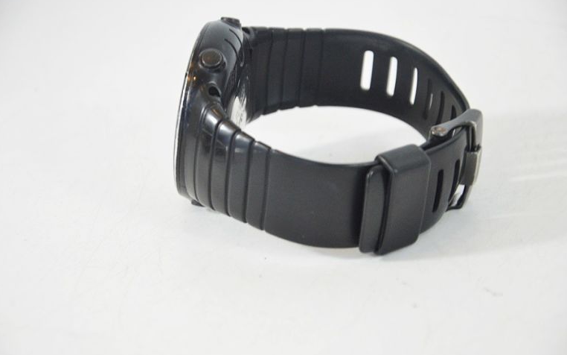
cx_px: 283
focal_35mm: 162
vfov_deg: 8.1
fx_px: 2495
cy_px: 180
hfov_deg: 13.0
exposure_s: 1/100
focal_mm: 105
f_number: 5.6
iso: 1600
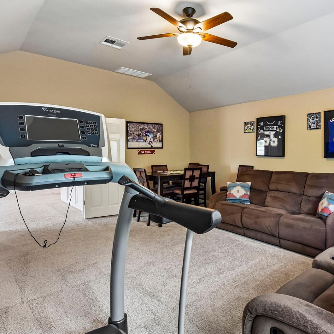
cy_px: 158
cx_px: 218
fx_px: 251
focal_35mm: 23
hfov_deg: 65.8
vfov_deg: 67.2
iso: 1600
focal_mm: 14
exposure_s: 1/15
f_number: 8
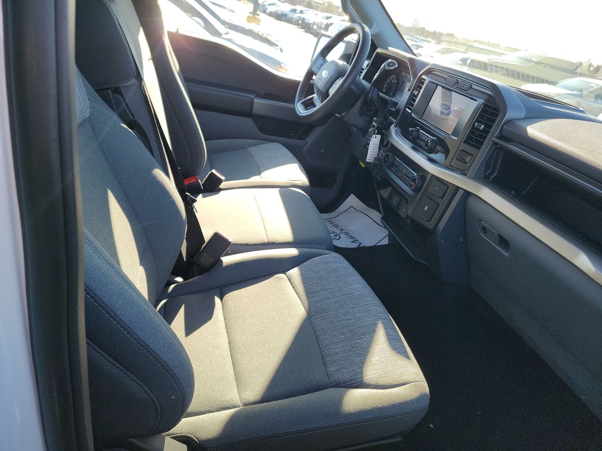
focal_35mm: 24
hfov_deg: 71.6
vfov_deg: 56.8
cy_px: 226
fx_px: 417
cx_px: 301
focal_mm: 6.7
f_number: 1.8
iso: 55
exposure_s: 1/119
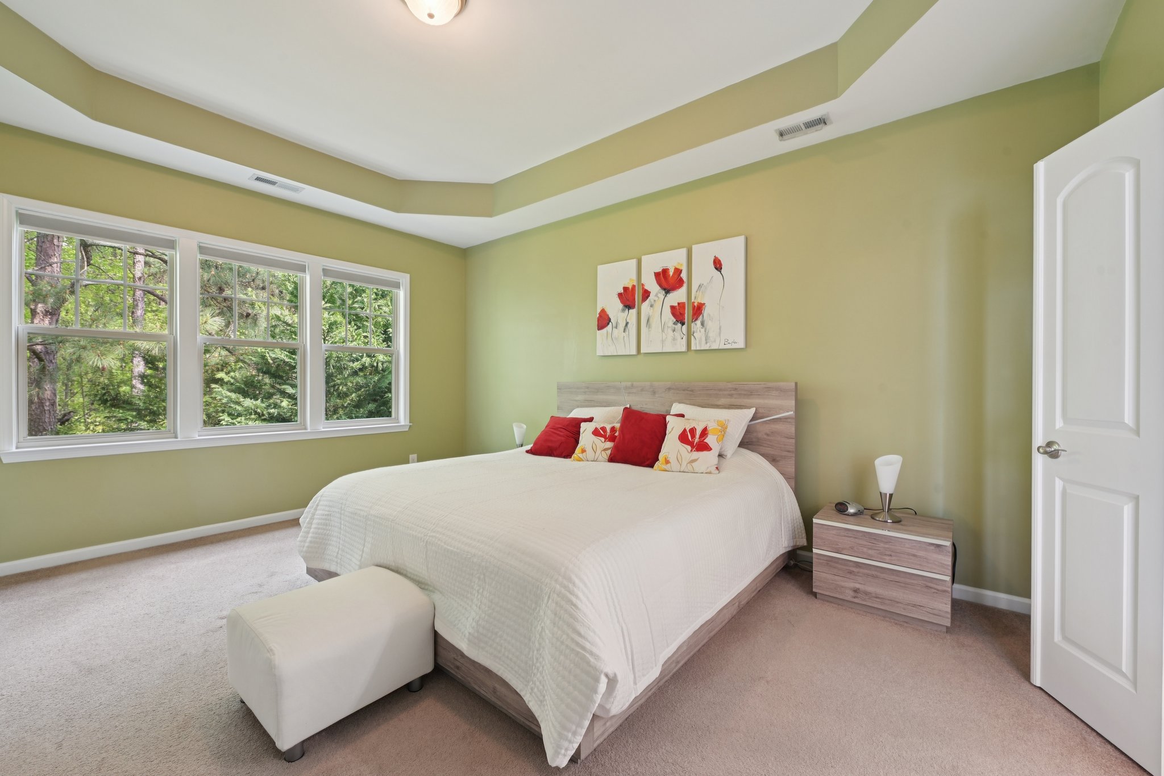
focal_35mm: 14
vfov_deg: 81.2
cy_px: 388
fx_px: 453
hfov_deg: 104.3
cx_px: 582
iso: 200
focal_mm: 14
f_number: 9
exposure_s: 1/4
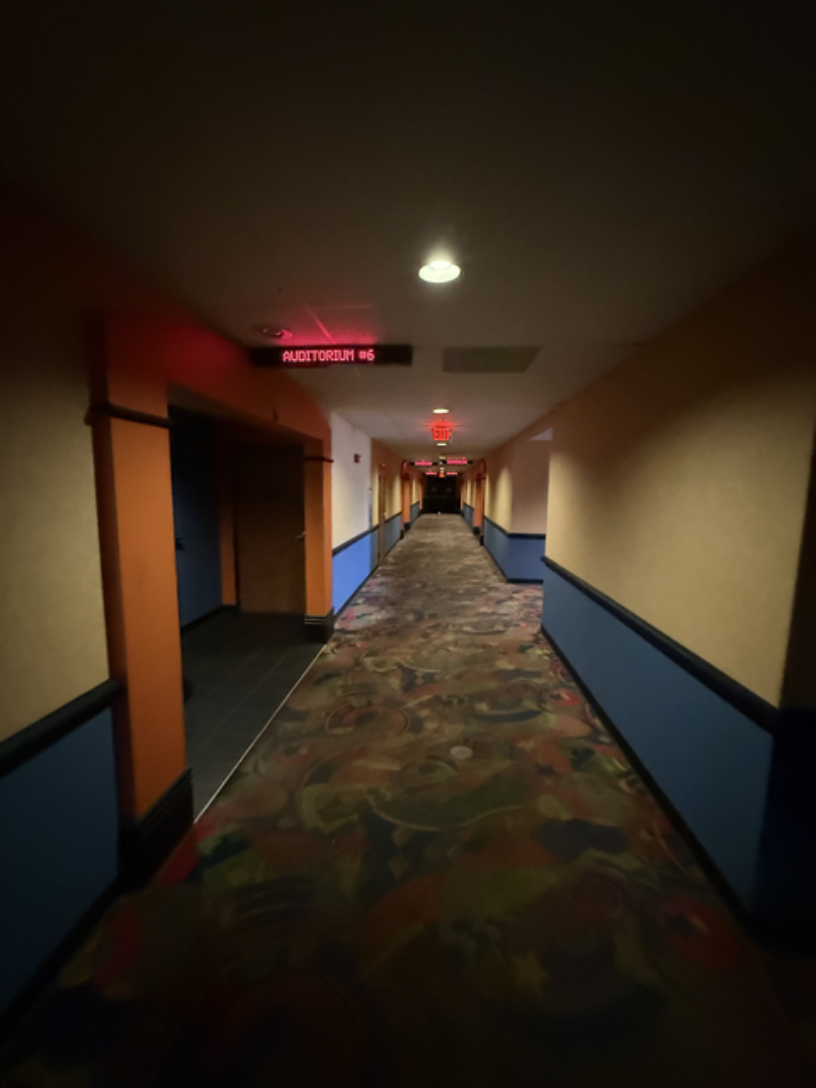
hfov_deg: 85.7
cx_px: 408
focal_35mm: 14
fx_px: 440
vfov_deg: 102.1
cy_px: 544
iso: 2000
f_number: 2.2
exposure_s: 1/30
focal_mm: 2.22
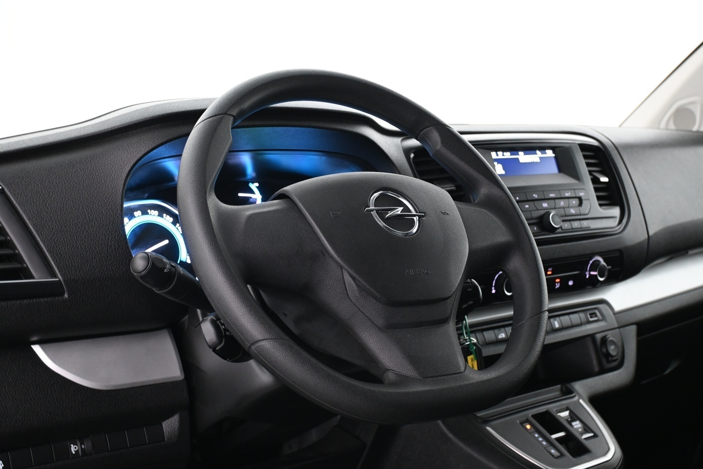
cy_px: 234
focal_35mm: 47
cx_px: 352
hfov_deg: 41.7
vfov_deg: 28.5
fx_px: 923
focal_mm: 31.5
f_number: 5
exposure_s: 1/13
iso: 1600
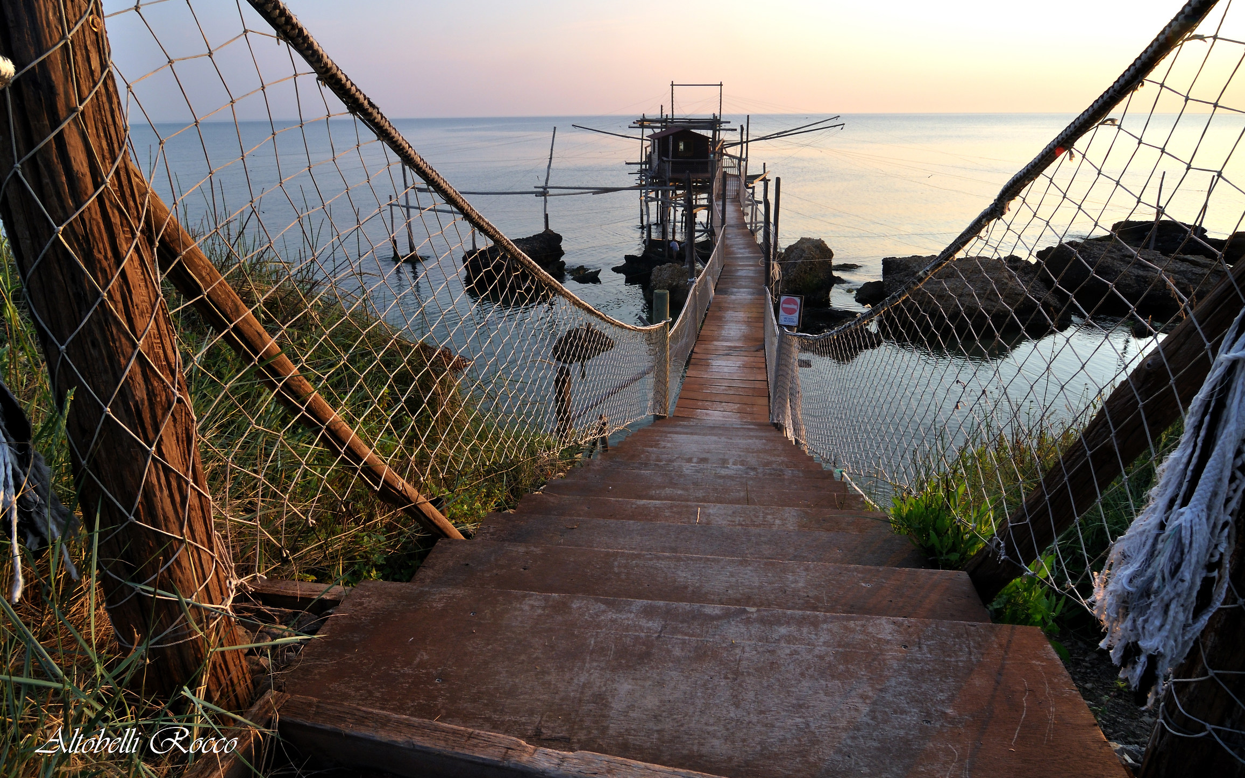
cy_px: 368
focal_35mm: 19
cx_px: 642
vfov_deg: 62.2
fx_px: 645
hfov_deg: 88.0
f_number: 13
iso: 200
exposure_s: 1/50
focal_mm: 12
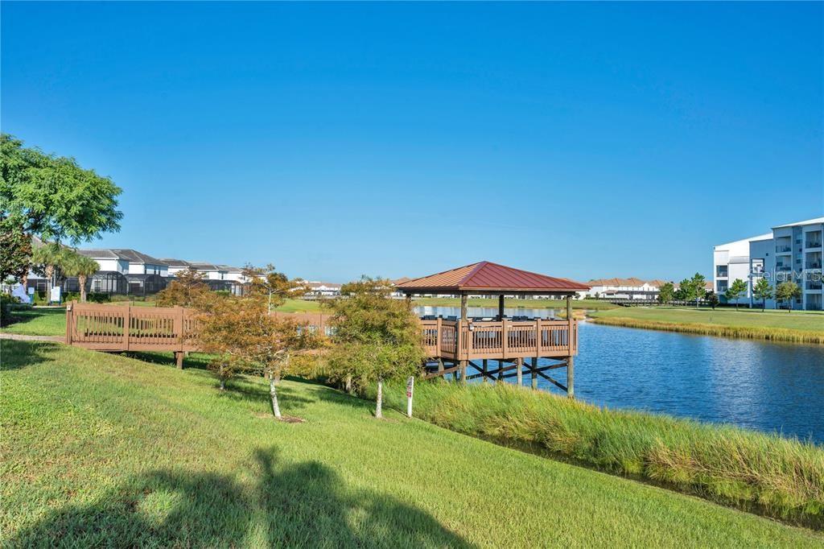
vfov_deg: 55.1
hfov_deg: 76.1
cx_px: 412
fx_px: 526
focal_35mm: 23
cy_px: 274
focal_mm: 23
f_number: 10
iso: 100
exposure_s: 1/200
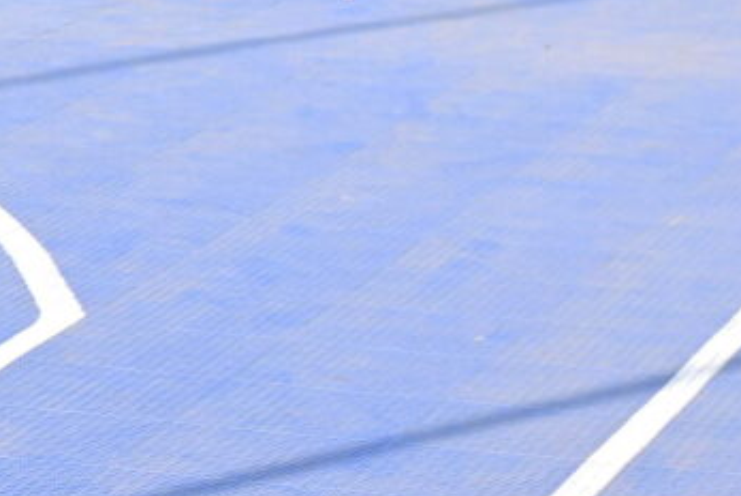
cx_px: -1063
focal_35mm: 258
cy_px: 176
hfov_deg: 7.4
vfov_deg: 5.3
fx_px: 5315
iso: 64
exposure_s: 1/100
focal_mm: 35
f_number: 4.5
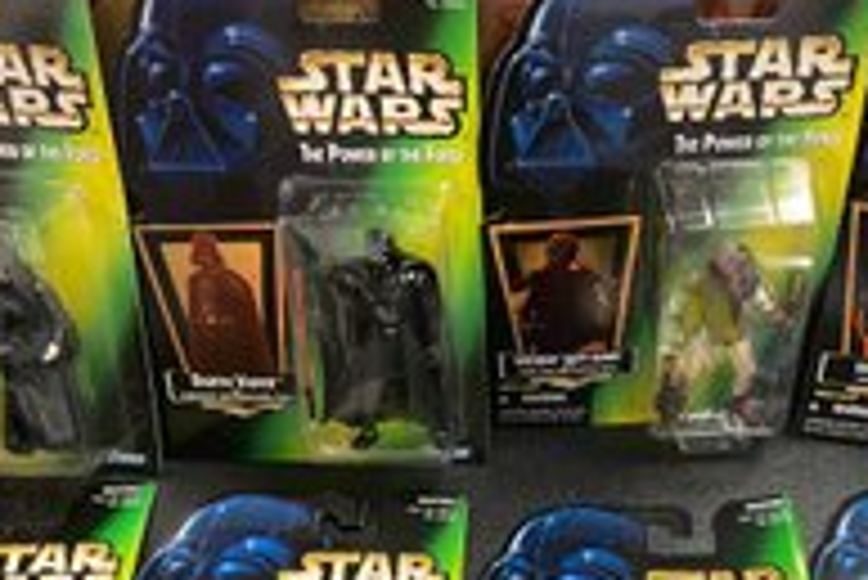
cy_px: 488
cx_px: 528
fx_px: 1158
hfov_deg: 40.9
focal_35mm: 48
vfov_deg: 27.4
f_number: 1.6
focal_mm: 4.2
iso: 250
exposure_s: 1/60
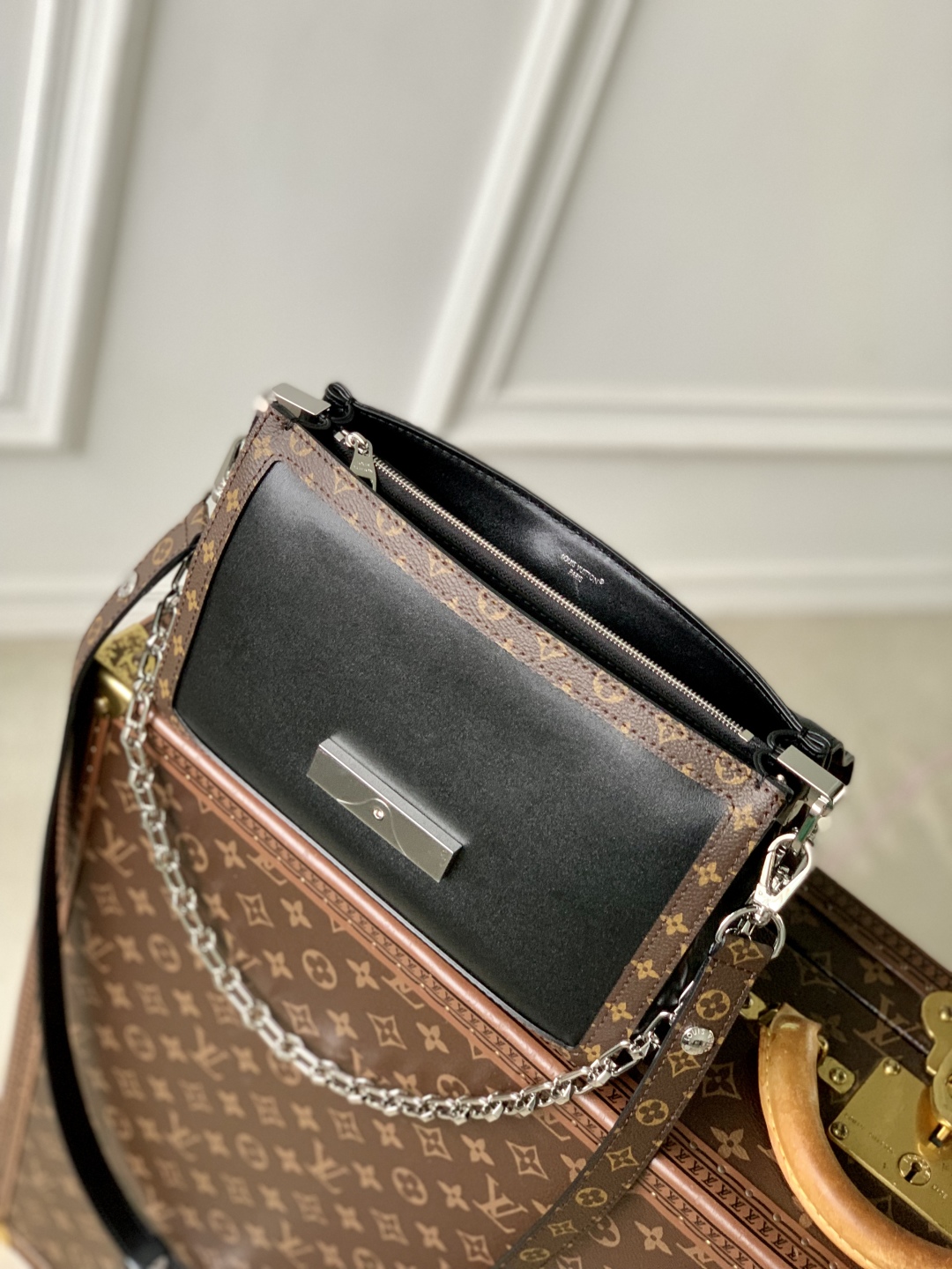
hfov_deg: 28.0
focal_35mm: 52
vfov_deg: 36.8
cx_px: 476
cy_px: 634
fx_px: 1907
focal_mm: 6
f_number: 2.4
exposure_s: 1/60
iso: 125
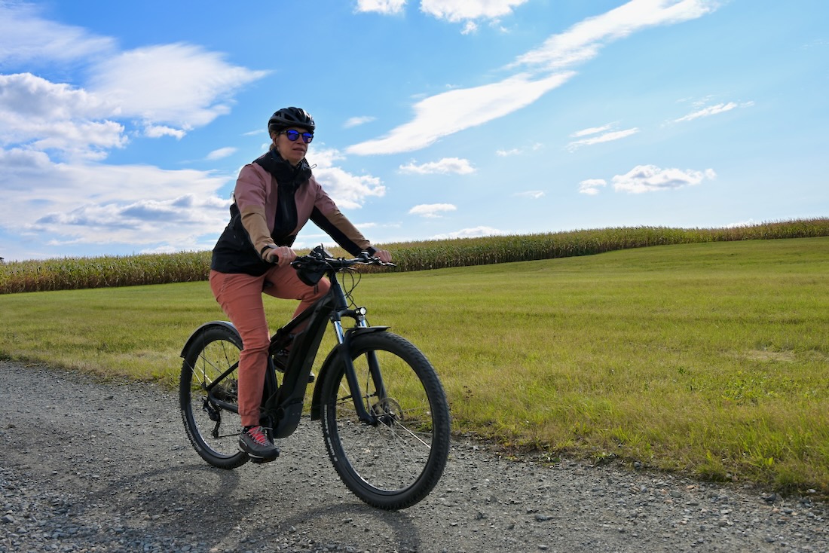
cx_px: 414
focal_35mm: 35
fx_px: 806
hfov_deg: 54.4
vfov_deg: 37.9
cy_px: 276
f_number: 8
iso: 100
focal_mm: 35
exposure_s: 1/500
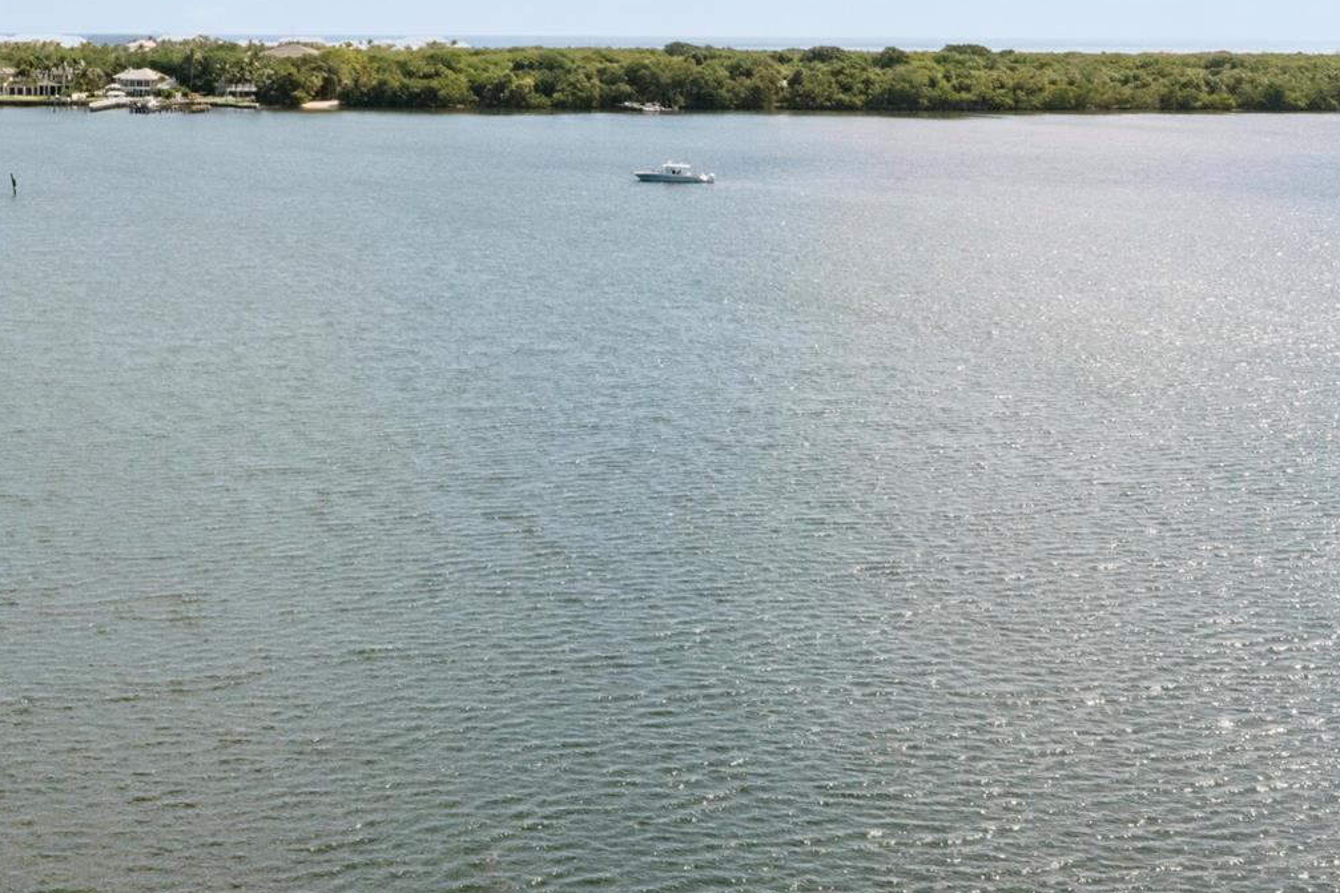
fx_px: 2270
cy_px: 39
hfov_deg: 32.4
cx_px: 374
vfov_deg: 21.6
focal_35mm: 61
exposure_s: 1/1250
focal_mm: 20
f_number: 18
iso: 1600
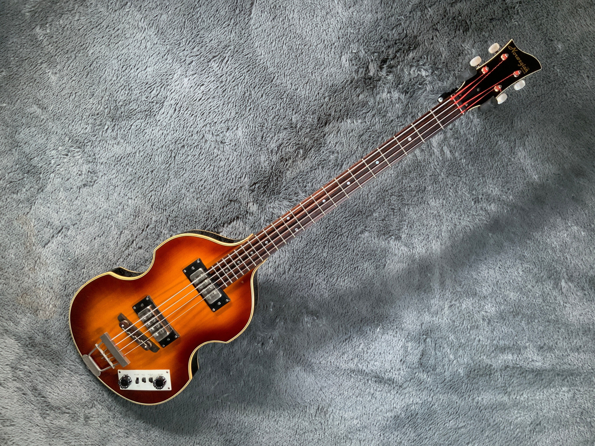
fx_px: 498
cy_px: 223
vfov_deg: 48.2
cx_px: 298
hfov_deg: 61.7
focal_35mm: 29
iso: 100
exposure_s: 1/60
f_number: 1.8
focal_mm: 3
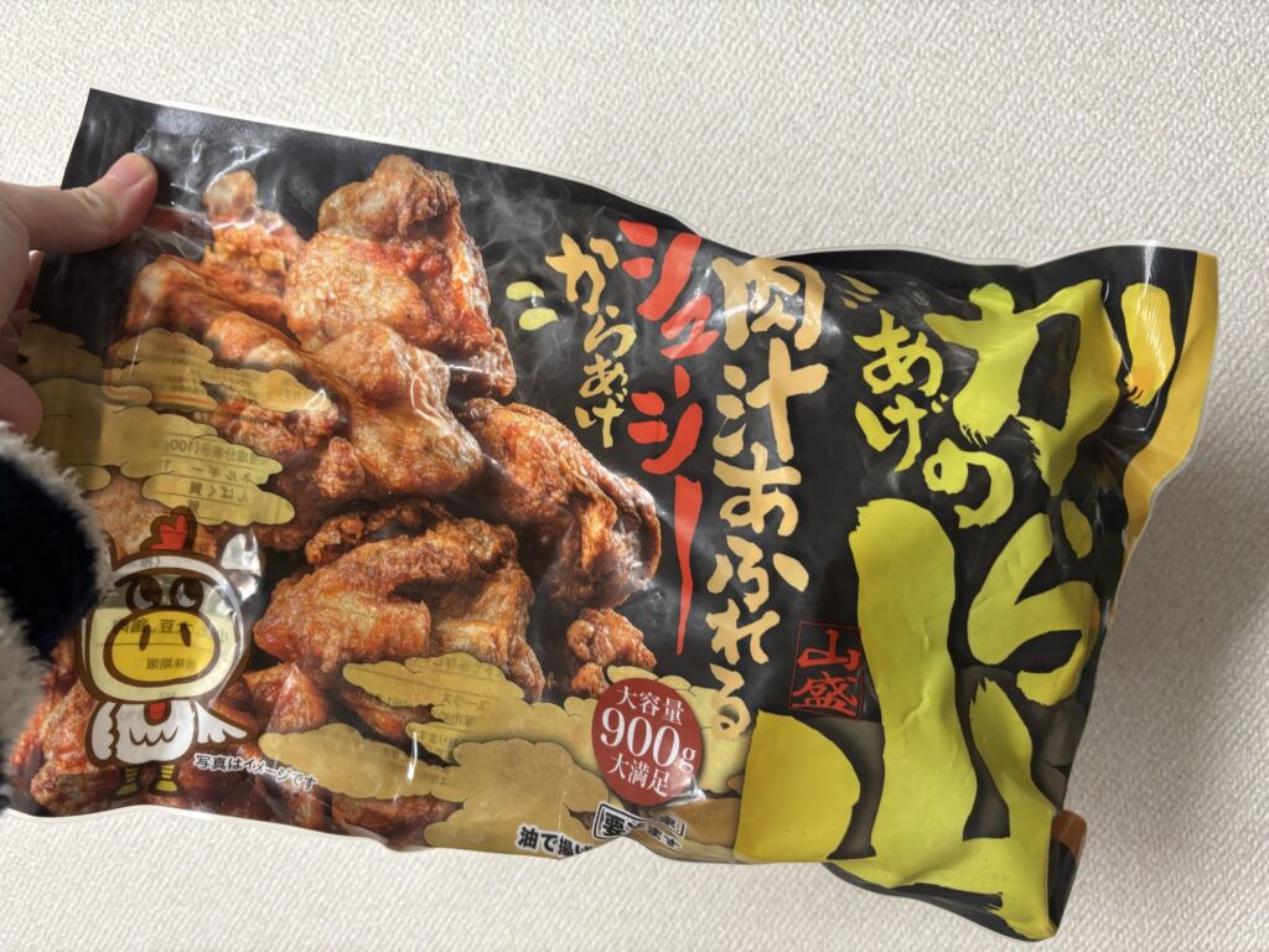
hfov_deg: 67.3
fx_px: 953
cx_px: 634
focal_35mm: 26
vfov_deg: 53.1
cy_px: 476
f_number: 1.6
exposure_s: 1/50
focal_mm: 5.96
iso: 160
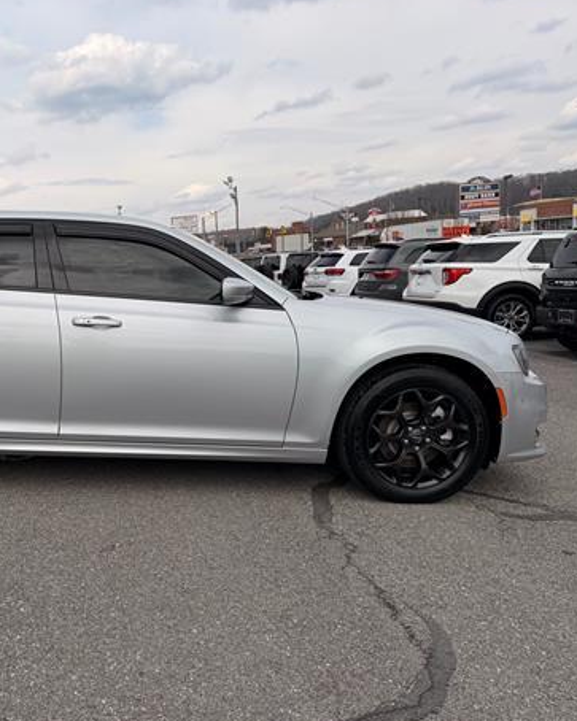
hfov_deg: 41.9
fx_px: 705
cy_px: 364
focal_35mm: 33
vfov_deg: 54.2
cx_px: 89
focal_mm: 6.76
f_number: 1.78
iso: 80
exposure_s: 1/6173
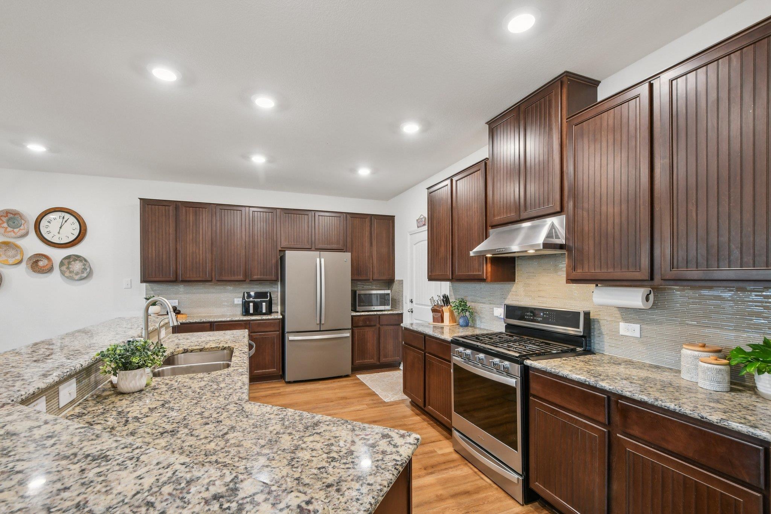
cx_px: 386
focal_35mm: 15
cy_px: 257
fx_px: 321
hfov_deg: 100.4
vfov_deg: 77.3
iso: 400
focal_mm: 10
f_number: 8
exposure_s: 1/6
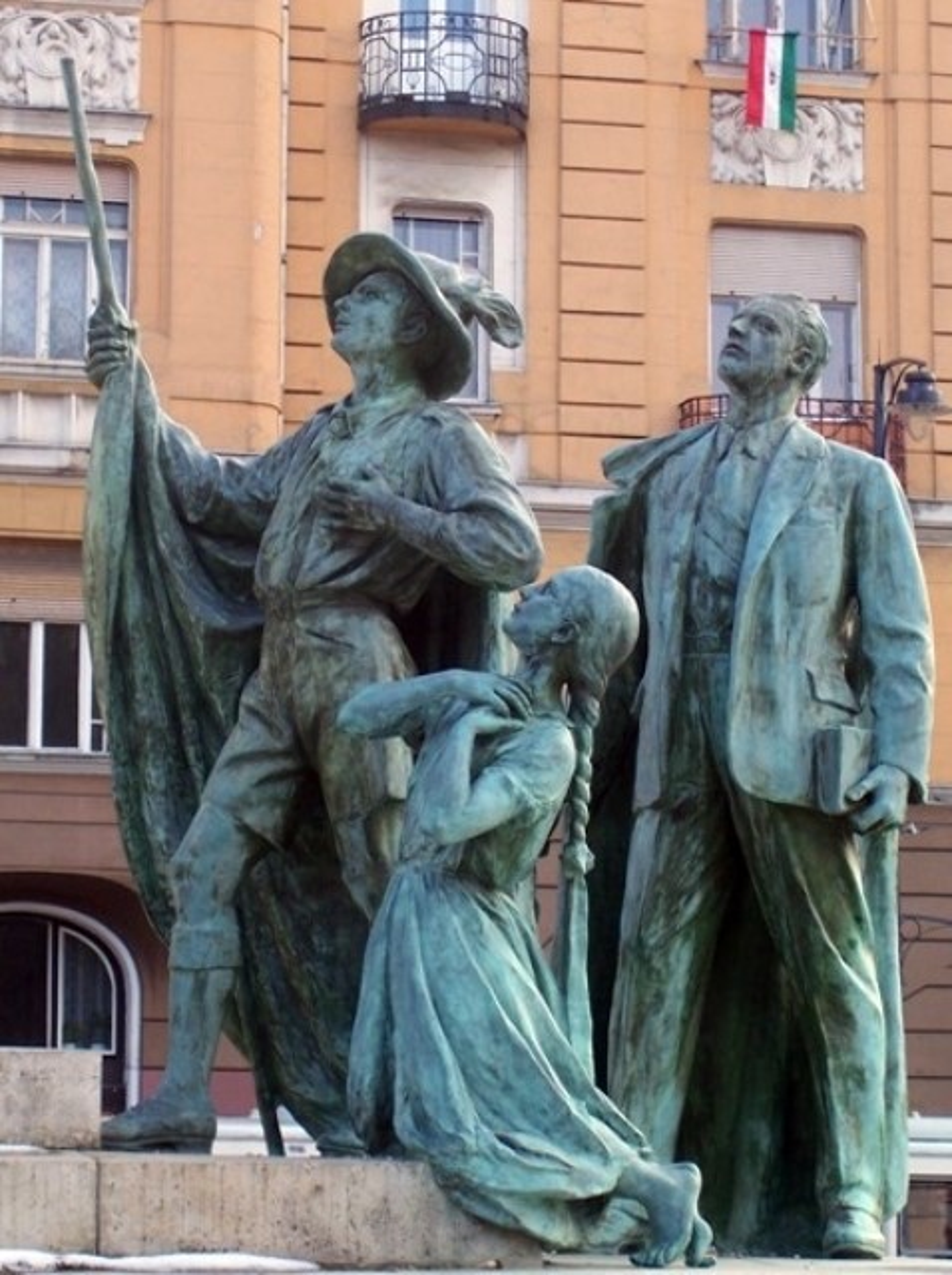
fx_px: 3750
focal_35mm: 102
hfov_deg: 14.5
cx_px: 476
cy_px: 638
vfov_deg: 19.3
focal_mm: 16.8
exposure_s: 1/90
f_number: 4.6
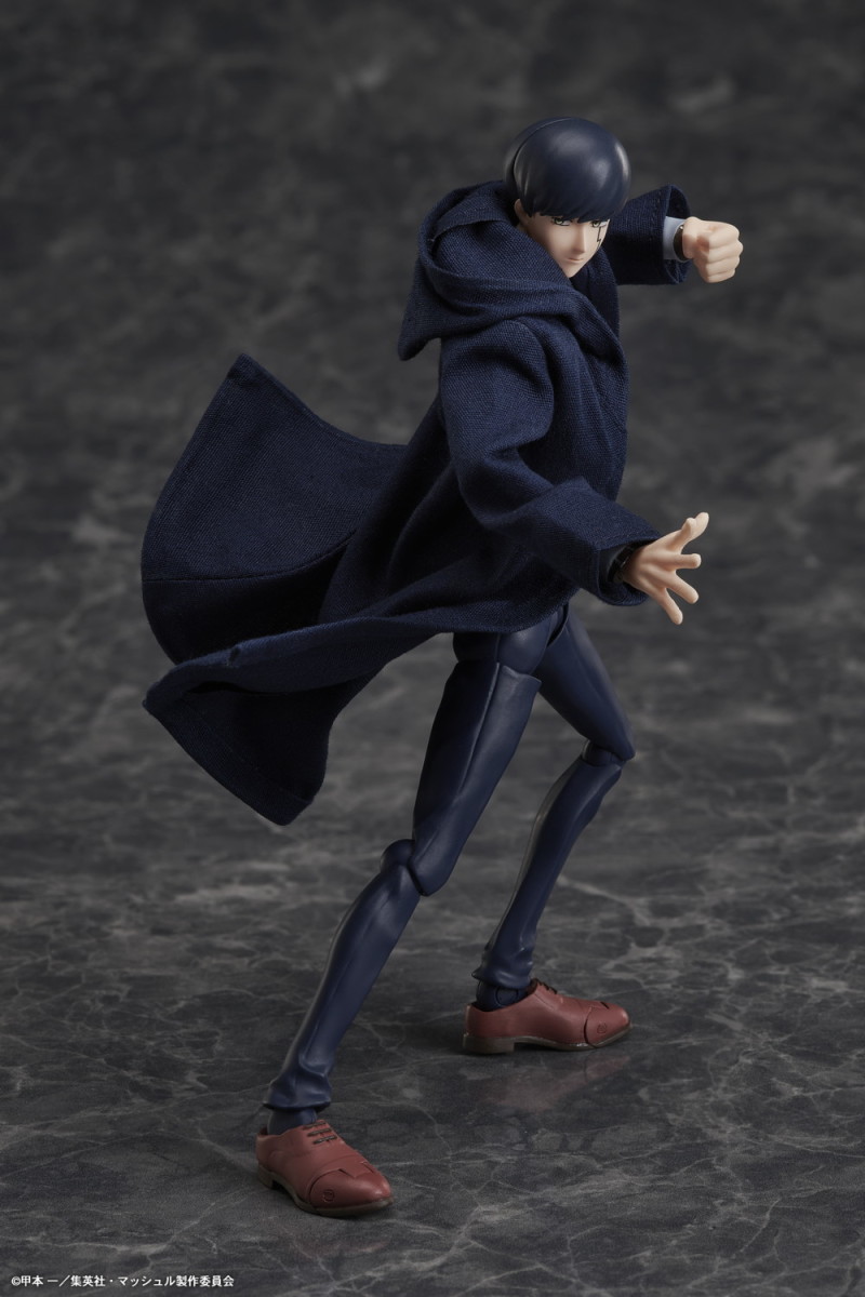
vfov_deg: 20.4
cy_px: 648
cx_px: 432
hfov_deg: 13.7
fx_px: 3604
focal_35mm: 100
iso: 100
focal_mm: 100
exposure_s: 1/125
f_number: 18
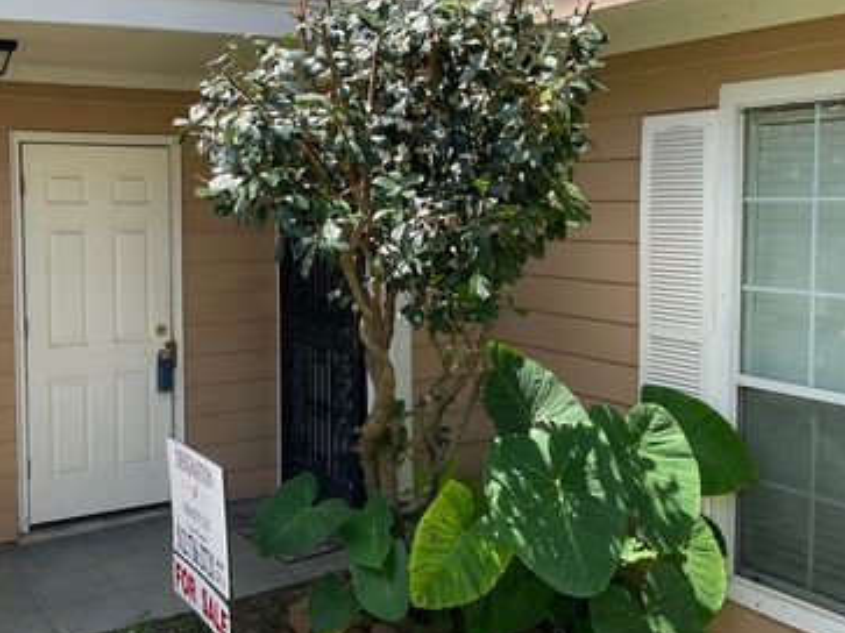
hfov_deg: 46.2
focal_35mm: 40
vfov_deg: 35.9
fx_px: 976
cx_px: 298
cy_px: 264
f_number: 1.8
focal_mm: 3
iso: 16
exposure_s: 1/540
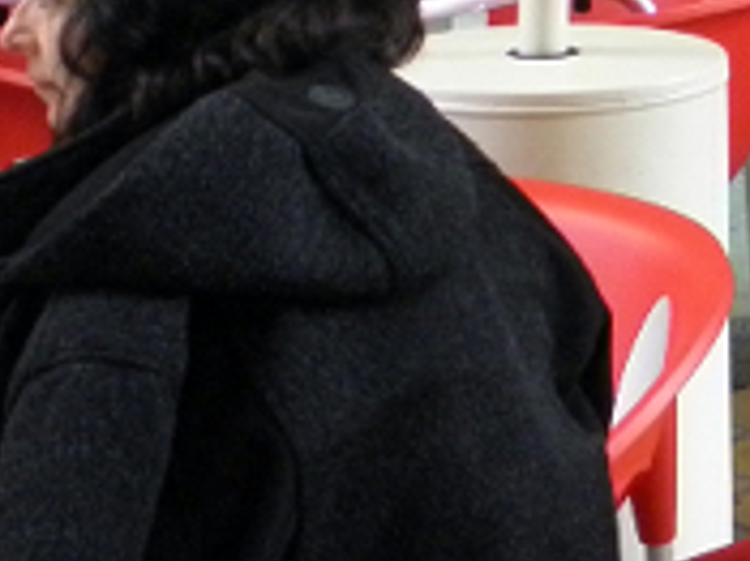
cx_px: 1320
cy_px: -298
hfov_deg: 10.9
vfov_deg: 8.5
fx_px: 3681
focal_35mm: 170
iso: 200
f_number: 3.6
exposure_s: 1/30
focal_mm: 5.9
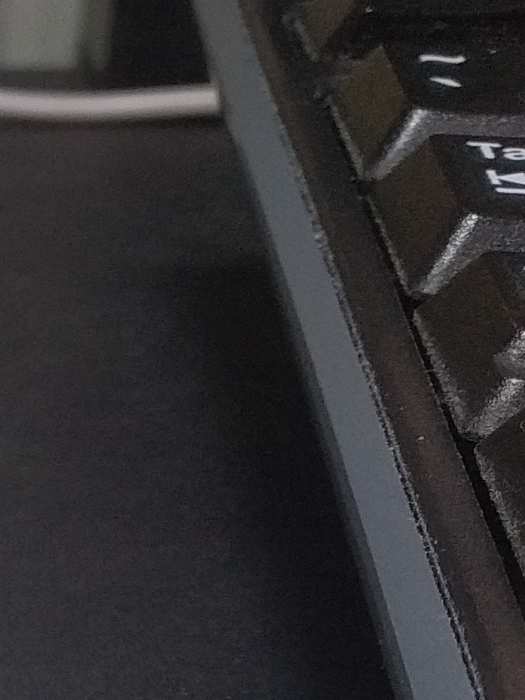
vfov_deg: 18.0
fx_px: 2063
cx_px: -719
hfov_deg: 11.9
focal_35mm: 102
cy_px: 917
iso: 199
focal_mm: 3.82
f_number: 2.2
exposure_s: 1/25
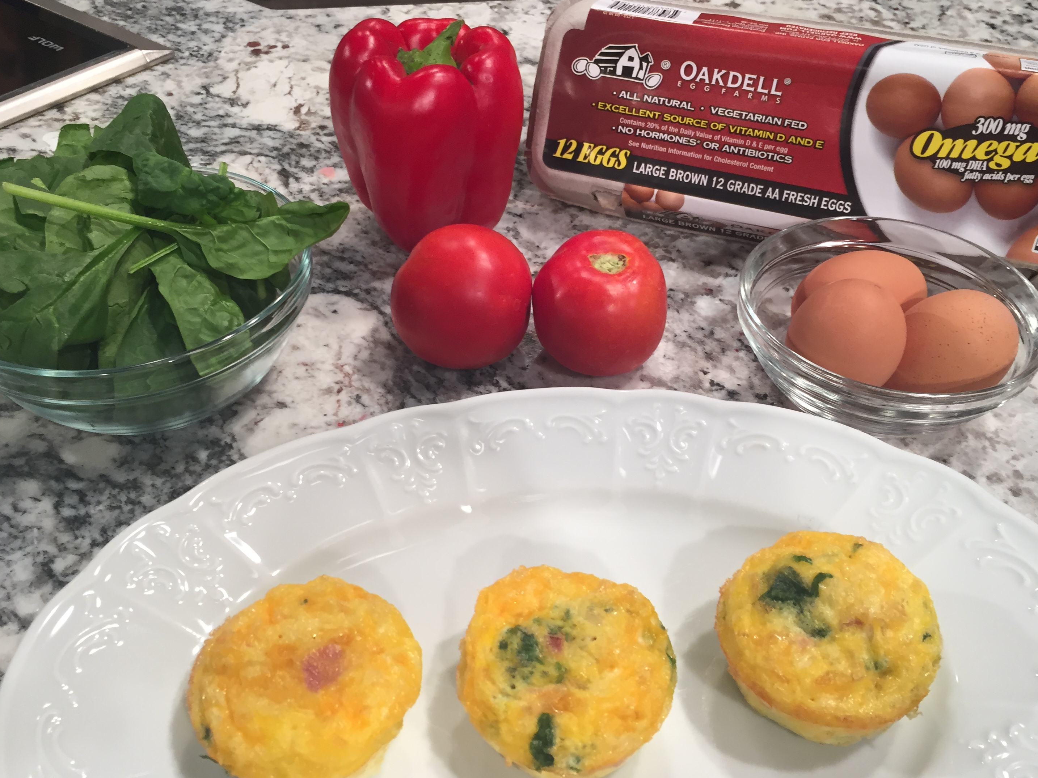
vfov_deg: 42.9
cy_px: 383
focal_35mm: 33
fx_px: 990
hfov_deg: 55.4
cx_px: 518
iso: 32
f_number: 2.2
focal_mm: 4.15
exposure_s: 1/40
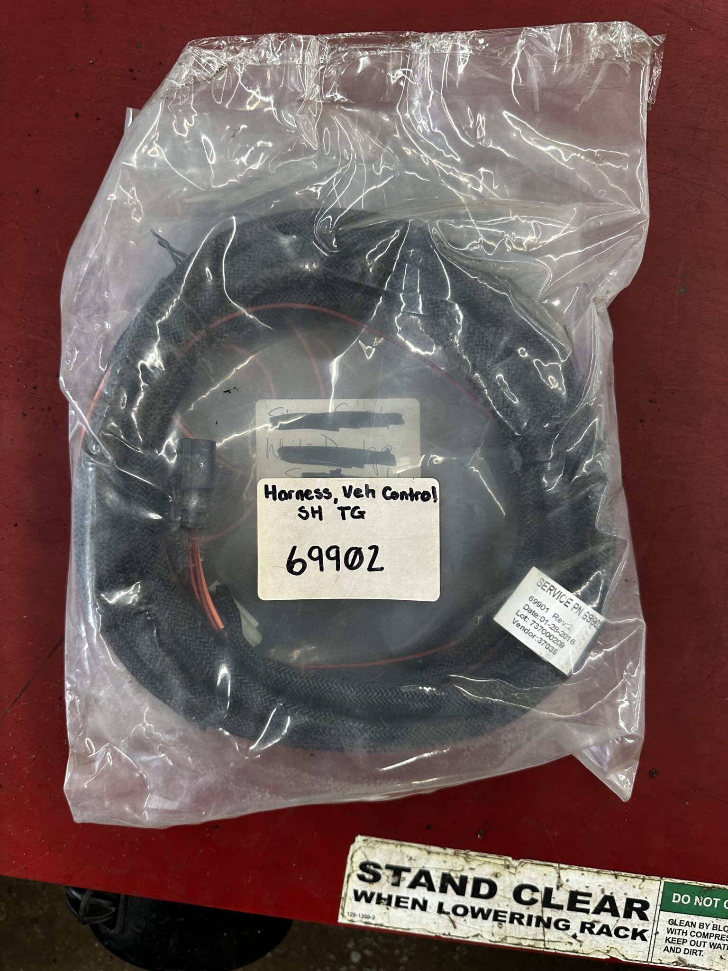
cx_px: 364
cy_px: 486
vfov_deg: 71.6
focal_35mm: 24
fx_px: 673
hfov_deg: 56.8
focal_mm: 6.86
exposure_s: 1/55
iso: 200
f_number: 1.78
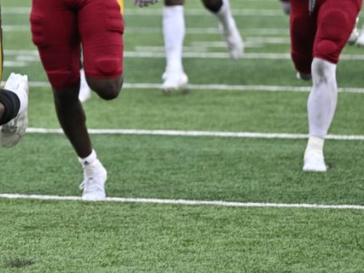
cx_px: -56
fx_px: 3767
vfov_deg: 4.2
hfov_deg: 5.5
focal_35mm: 358
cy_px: 15
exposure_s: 1/2000
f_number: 3.5
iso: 1000
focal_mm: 155
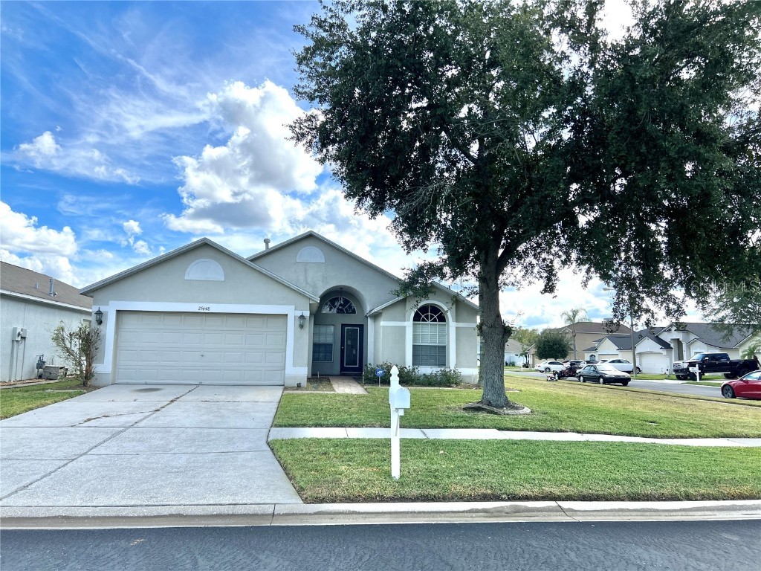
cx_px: 380
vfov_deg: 53.1
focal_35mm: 26
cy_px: 286
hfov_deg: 67.3
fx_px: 572
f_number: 1.5
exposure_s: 1/3831
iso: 50
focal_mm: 5.7
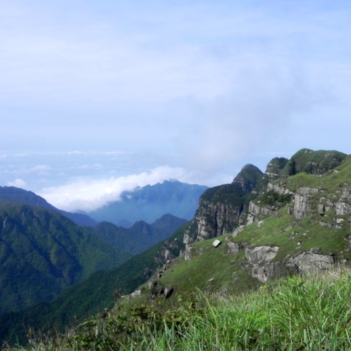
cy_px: 175
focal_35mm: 49
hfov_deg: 34.4
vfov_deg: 34.7
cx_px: 230
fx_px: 562
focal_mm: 7.3
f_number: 7.1
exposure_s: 1/438
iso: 160
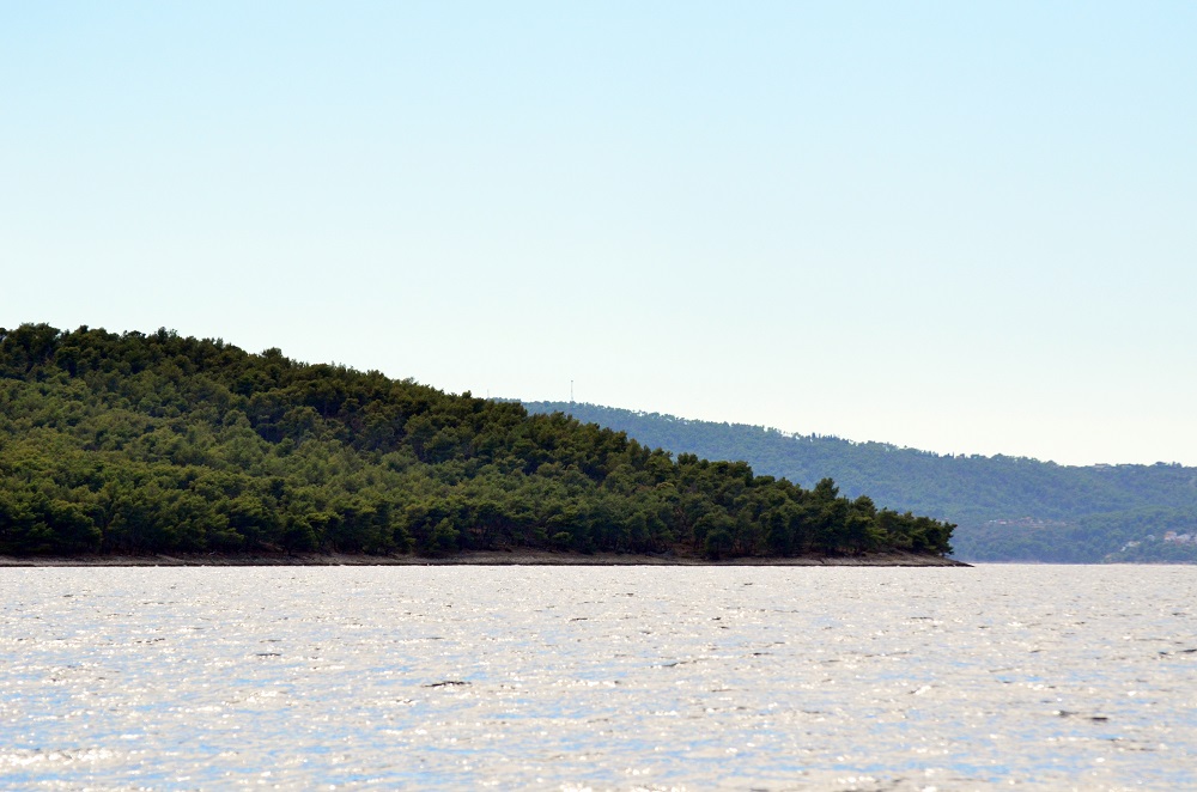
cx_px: 598
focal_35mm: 188
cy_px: 396
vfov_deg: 7.3
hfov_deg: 11.0
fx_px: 6220
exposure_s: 1/8000
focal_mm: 125
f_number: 5.6
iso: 1400
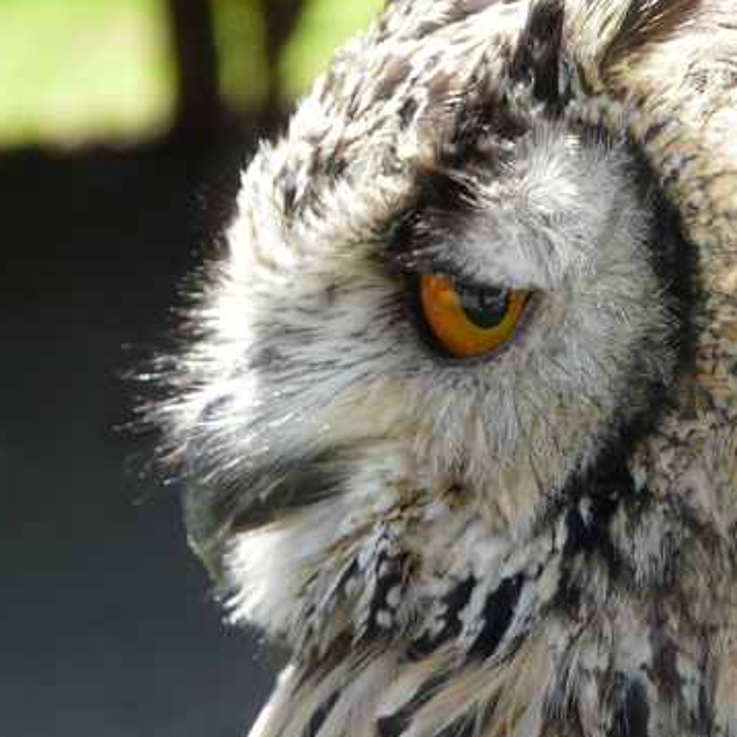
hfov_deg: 6.3
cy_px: 308
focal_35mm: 276
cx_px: 630
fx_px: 6648
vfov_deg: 6.3
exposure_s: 1/250
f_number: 4
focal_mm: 28.8
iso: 160
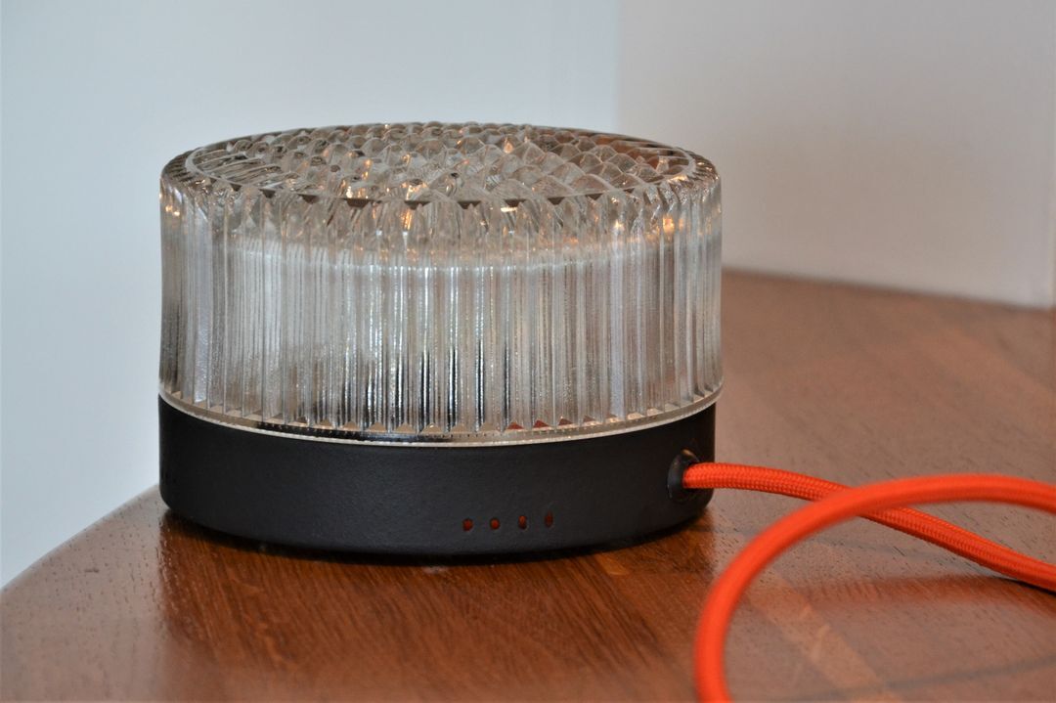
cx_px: 528
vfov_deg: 8.7
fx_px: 4618
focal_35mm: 158
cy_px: 352
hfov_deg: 13.0
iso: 1600
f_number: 5.6
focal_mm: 105
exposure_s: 1/125
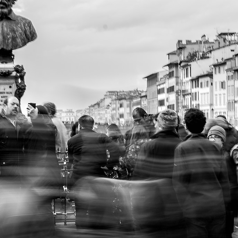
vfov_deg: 16.7
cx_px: 6
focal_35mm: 104
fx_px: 809
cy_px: 91
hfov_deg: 16.4
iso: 100
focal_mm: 35
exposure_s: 1/2
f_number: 16
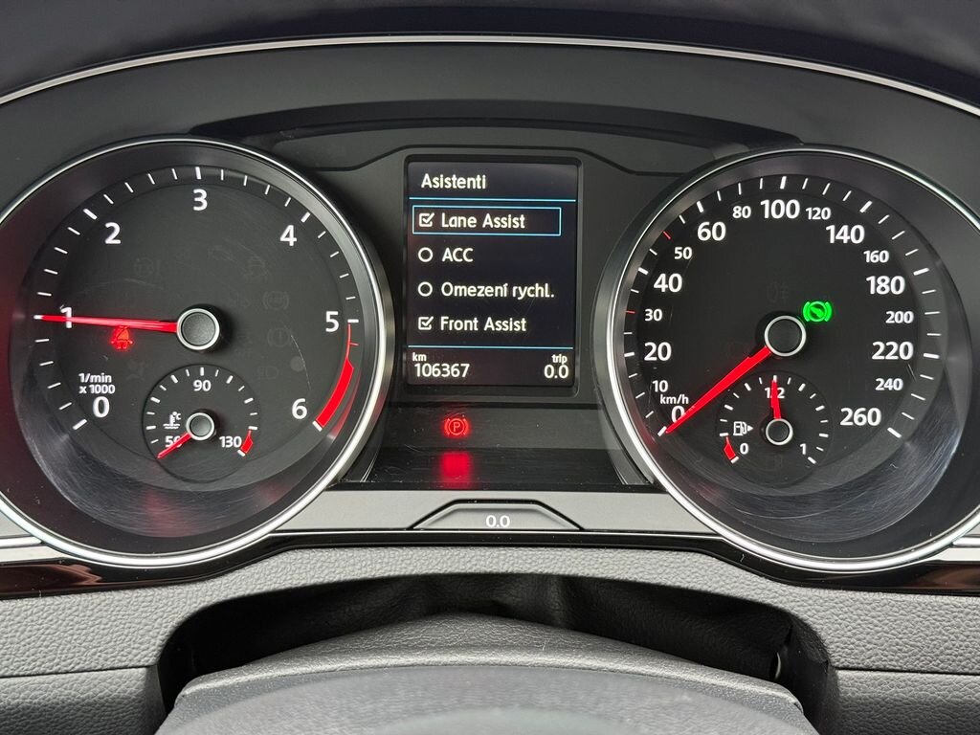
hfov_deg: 39.7
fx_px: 1359
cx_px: 490
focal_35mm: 48
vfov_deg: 30.3
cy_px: 368
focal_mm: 6.76
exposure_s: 1/44
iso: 250
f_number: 1.78
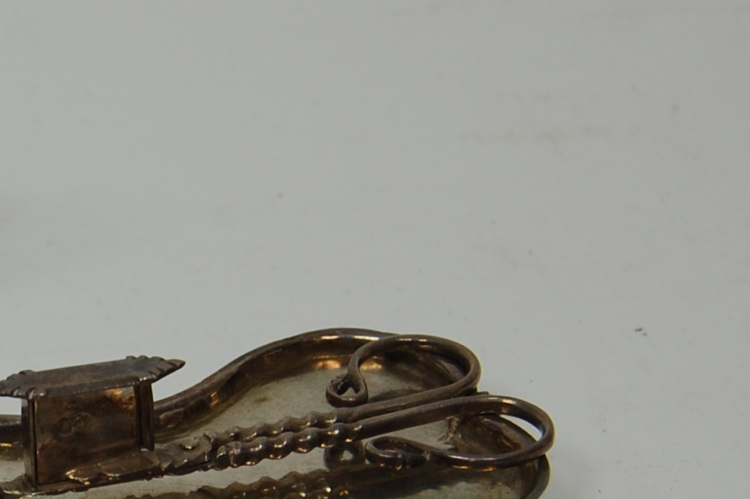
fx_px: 2519
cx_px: -115
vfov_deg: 11.2
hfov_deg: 16.3
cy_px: 522
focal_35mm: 121
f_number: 5.6
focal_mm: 26
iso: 280
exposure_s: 1/125
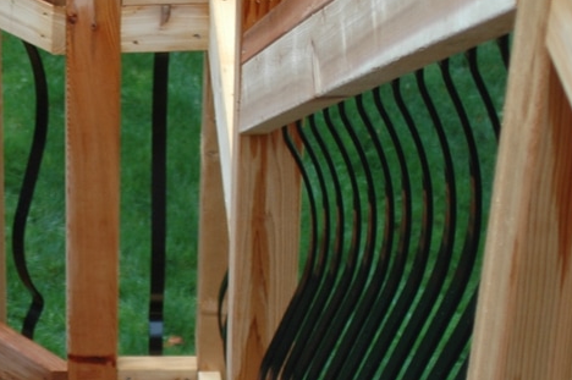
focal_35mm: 135
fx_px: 2143
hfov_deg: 14.7
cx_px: -119
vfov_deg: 10.1
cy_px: 265
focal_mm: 28
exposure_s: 1/80
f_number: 4.5
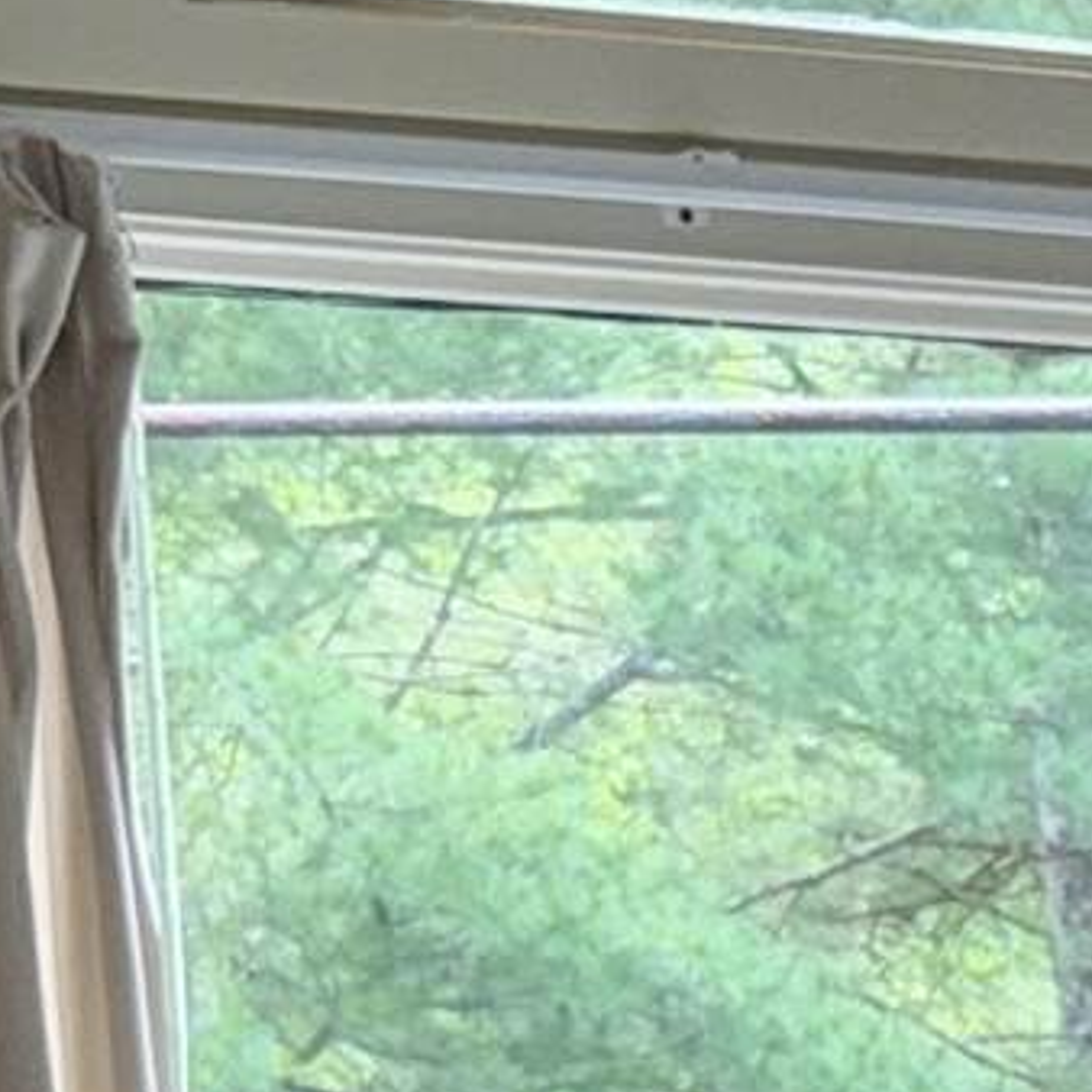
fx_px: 6888
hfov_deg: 8.4
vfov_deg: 8.3
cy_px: 2585
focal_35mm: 193
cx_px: 2565
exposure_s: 1/58
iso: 50
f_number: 1.78
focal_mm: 6.76
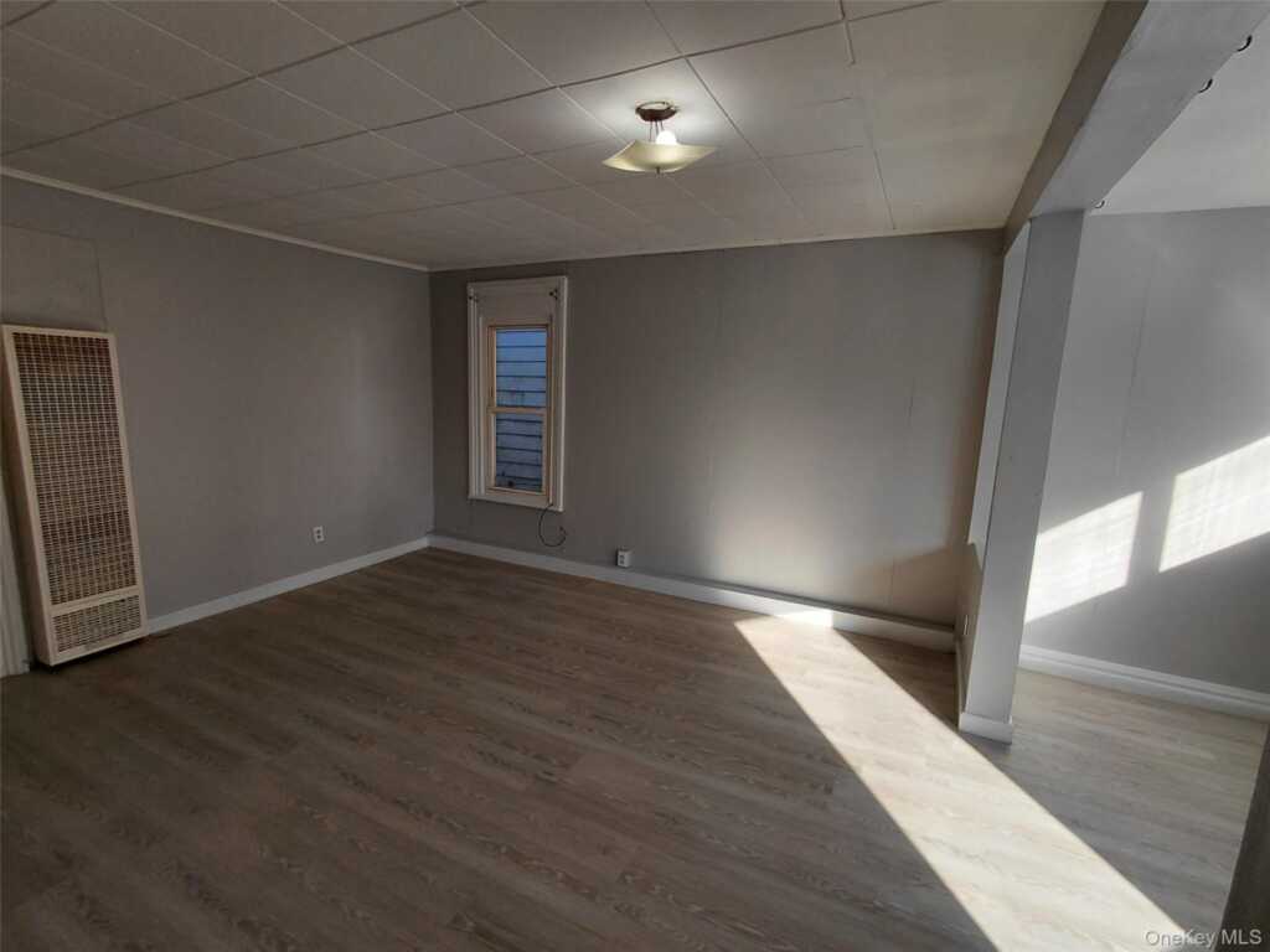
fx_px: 587
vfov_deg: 78.1
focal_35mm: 16
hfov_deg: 94.5
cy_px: 476
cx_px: 635
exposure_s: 1/319
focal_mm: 1.64
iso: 40
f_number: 2.2
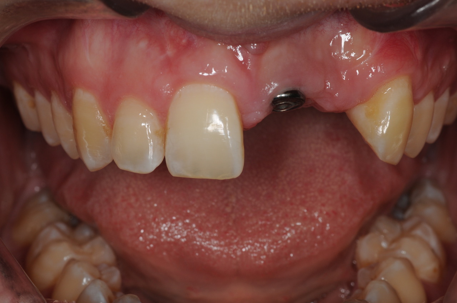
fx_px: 1997
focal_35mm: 158
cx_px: 228
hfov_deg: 13.1
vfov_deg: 8.7
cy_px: 152
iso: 200
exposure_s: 1/60
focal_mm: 105
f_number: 29
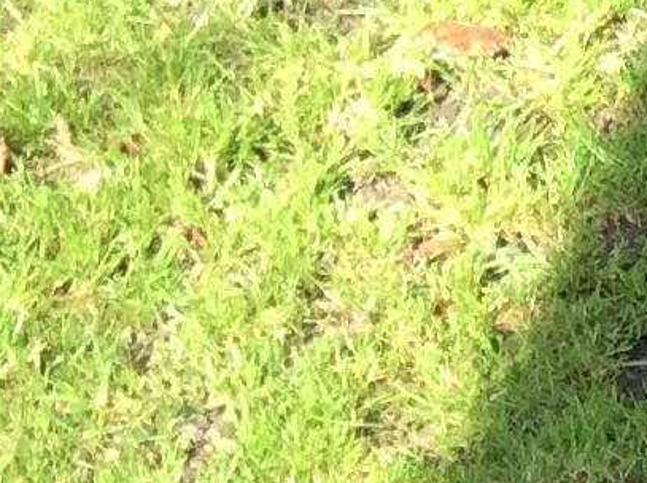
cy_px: 513
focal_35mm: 204
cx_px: 1610
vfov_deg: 7.2
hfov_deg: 8.7
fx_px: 3807
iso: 32
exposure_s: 1/271
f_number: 2.4
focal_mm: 3.3
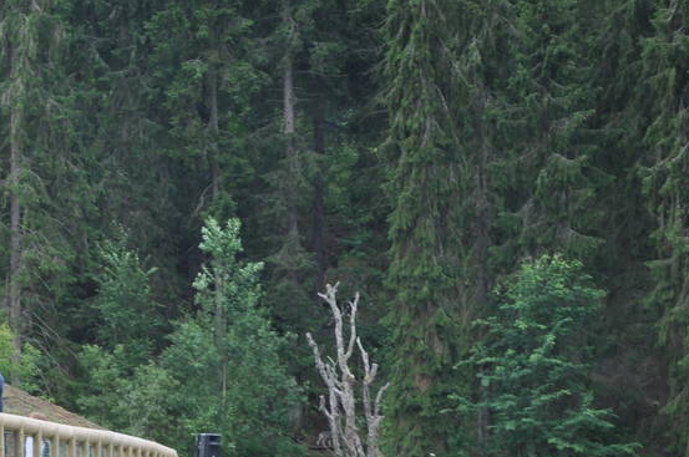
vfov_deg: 6.3
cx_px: -230
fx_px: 4147
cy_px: 629
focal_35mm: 217
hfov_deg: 9.3
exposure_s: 1/200
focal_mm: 50
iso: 200
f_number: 7.1
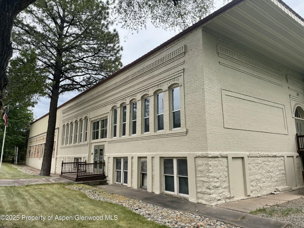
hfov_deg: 67.3
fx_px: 228
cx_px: 152
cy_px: 114
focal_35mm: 26
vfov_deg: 53.1
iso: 32
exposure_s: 1/1072
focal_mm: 4.2
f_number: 1.6
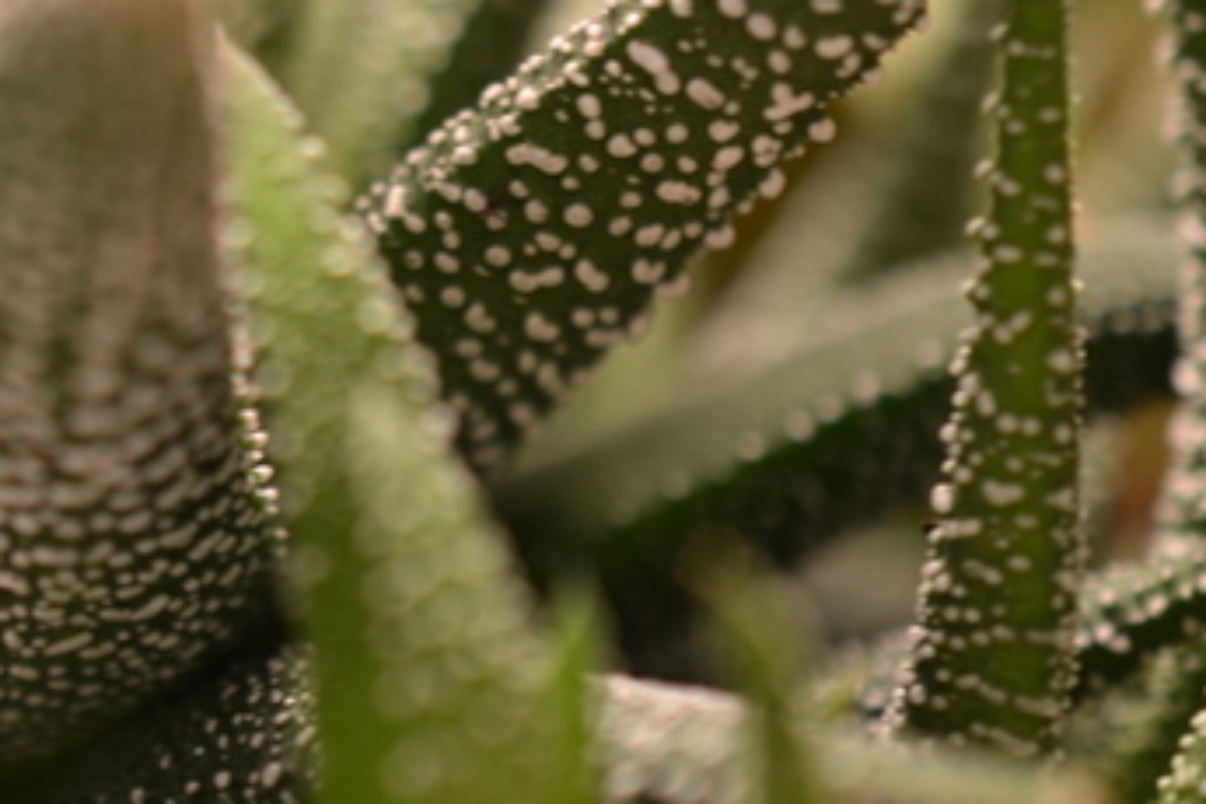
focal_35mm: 139
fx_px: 4656
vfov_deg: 9.8
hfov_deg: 14.5
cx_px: -14
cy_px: 40
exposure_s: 1/10
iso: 200
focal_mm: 40
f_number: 3.2
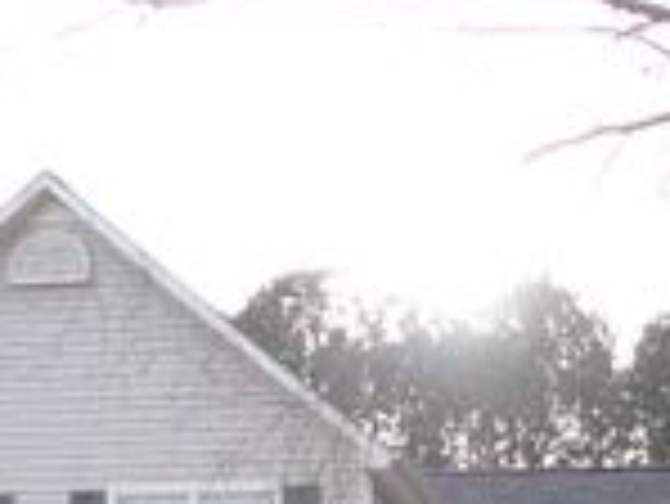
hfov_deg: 22.8
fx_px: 1627
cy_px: 731
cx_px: 576
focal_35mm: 84
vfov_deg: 16.2
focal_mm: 4.5
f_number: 2
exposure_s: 1/640
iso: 100
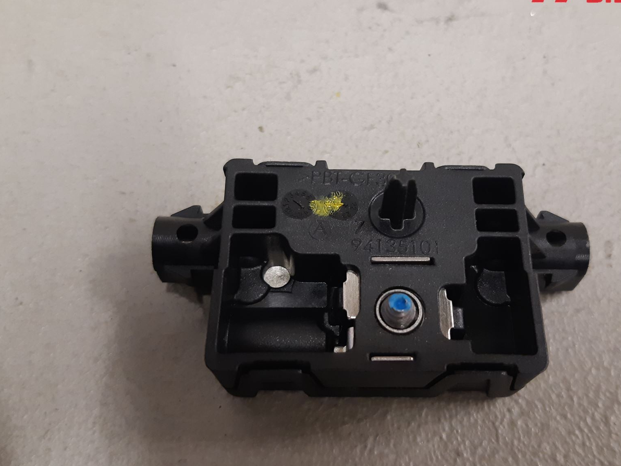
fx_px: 628
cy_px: 247
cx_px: 364
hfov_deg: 52.4
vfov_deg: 40.7
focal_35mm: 35
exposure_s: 1/50
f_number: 1.7
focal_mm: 3.93
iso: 200
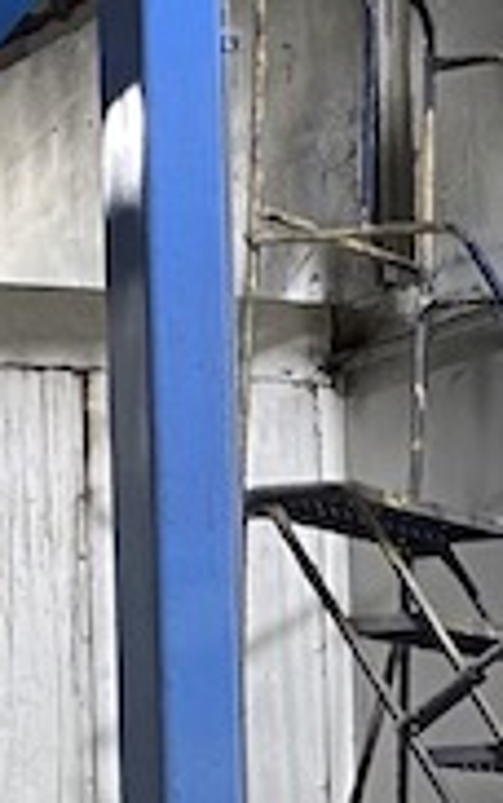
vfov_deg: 13.0
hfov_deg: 8.4
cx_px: 644
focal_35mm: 155
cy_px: 1090
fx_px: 3394
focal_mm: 4.25
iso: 200
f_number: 1.8
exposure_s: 1/60
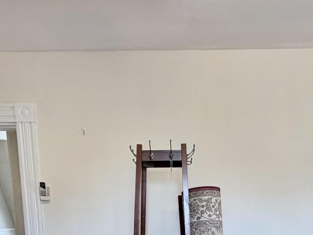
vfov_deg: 29.7
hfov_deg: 45.6
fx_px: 371
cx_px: 183
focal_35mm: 41
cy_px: 287
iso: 250
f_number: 2.2
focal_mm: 2.22
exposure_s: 1/121
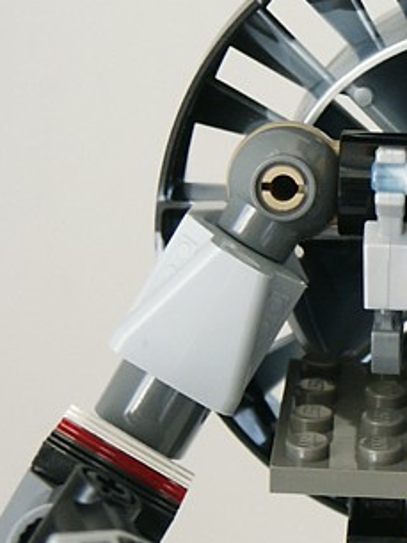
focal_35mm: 204
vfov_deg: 9.7
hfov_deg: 7.2
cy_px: 362
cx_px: 473
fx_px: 3203
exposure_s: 1/60
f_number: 3.6
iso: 80
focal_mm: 15.51
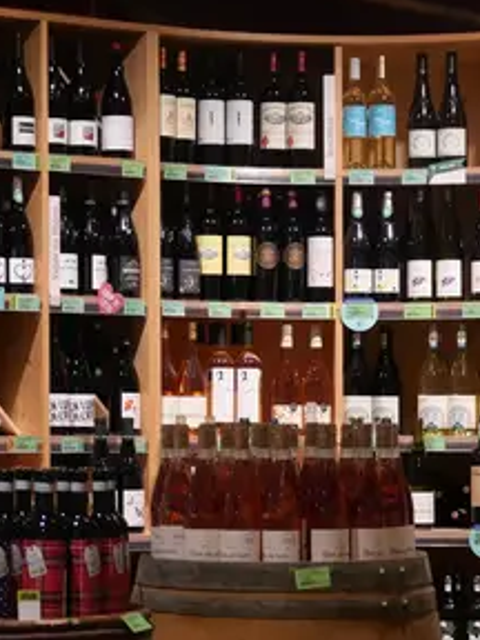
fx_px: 2773
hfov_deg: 9.9
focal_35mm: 150
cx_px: 362
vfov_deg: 13.0
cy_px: 582
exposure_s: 1/80
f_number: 4
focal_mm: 36
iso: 640
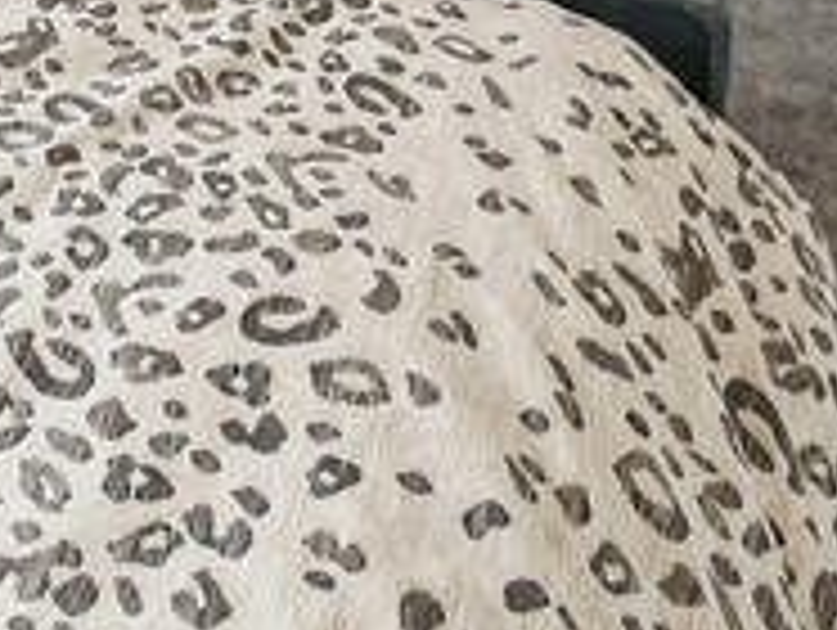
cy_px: -864
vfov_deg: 13.8
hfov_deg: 21.2
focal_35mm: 77
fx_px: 1864
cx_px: -432
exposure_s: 1/60
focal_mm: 7
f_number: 4
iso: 640
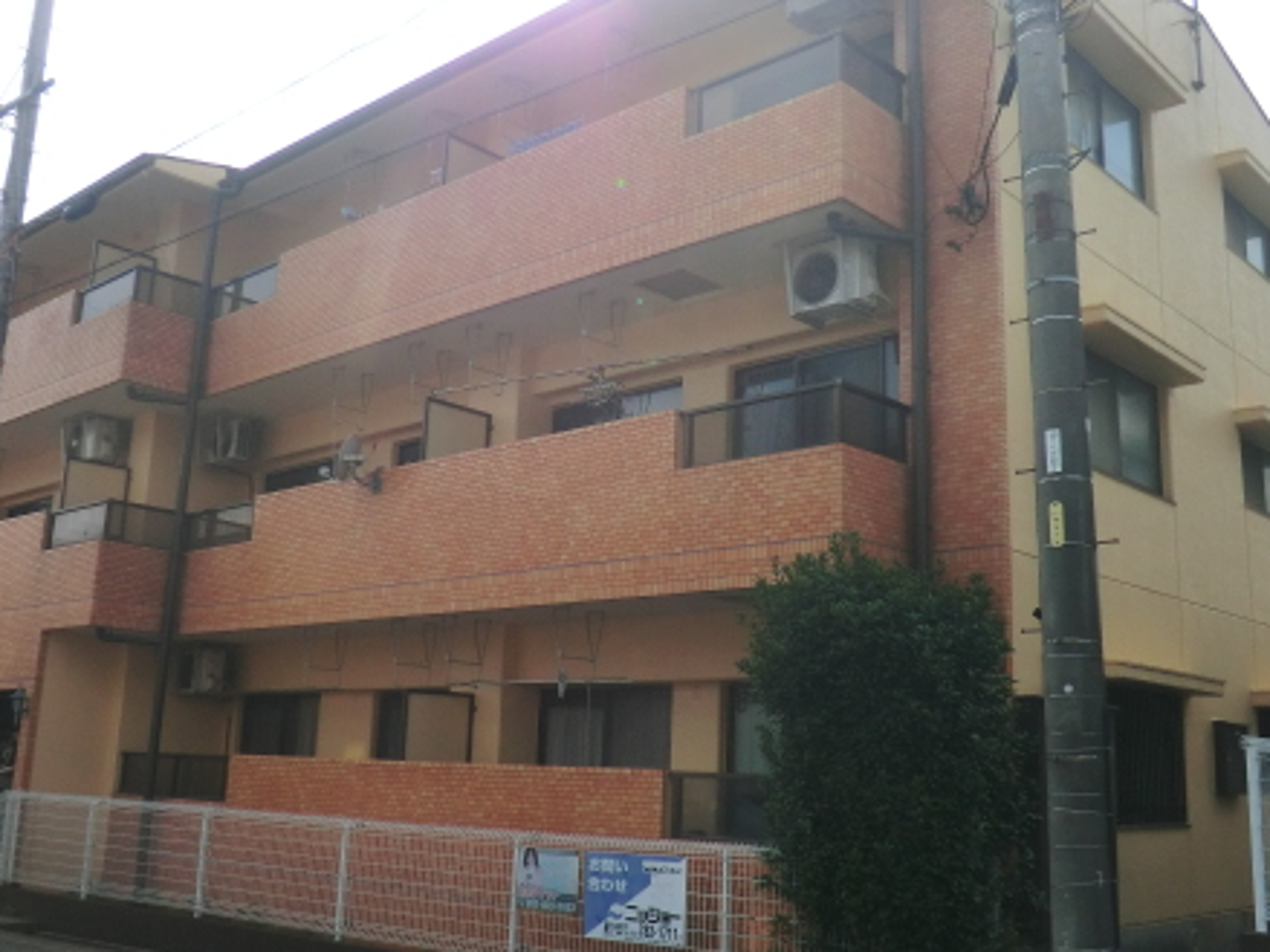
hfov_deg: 52.6
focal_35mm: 35
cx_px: 660
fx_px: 1284
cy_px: 451
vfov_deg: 40.7
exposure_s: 1/200
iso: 80
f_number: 7.5
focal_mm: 4.3
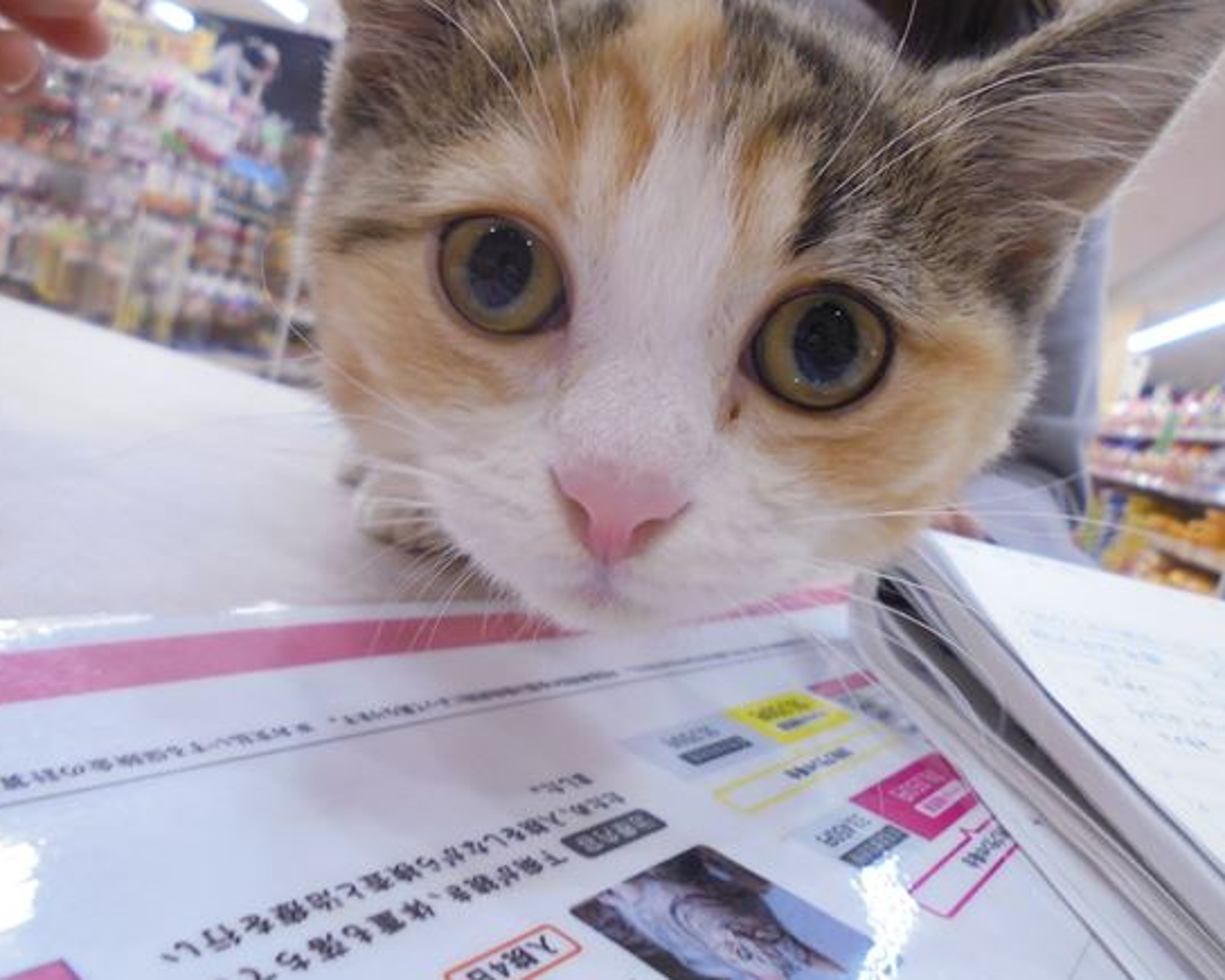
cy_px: 487
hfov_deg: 62.2
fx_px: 1015
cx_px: 624
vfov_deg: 51.5
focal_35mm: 28
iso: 250
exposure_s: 1/30
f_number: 3.5
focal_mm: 4.6
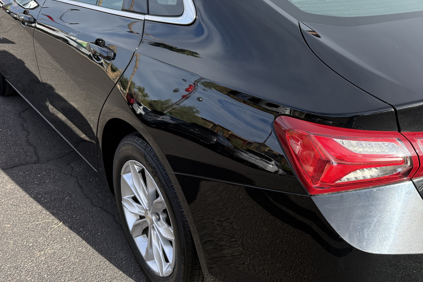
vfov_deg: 34.2
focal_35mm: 39
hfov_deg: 48.6
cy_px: 133
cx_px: 286
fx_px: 458
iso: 100
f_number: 1.78
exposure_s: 1/1727
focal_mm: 6.76
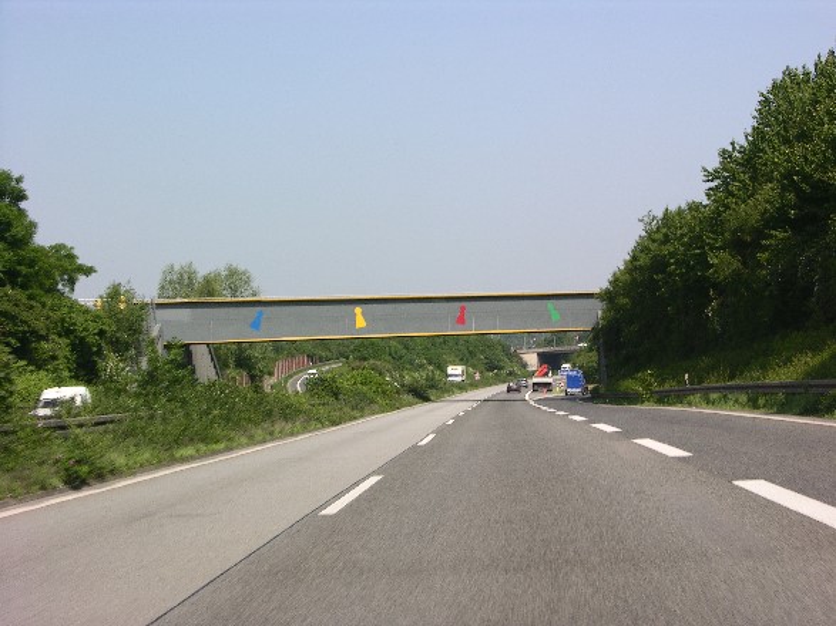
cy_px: 313
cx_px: 418
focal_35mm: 70
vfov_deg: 21.0
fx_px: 1690
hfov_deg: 27.8
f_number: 6.6
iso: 50
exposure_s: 1/145
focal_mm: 17.8
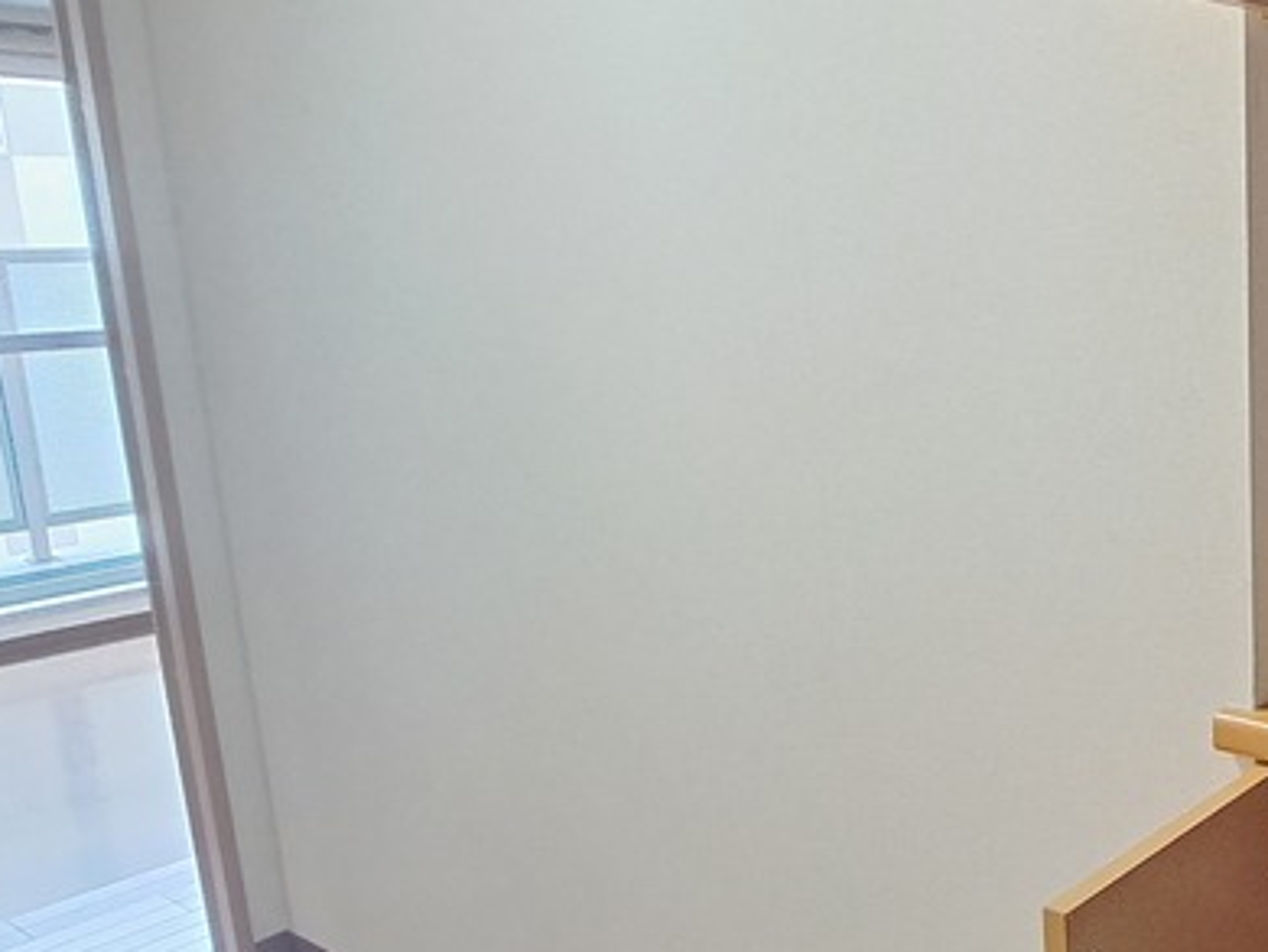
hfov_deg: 44.0
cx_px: 1388
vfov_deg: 44.2
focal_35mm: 32
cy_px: 439
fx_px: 1173
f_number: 2.2
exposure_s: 1/33
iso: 250
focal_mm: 1.74
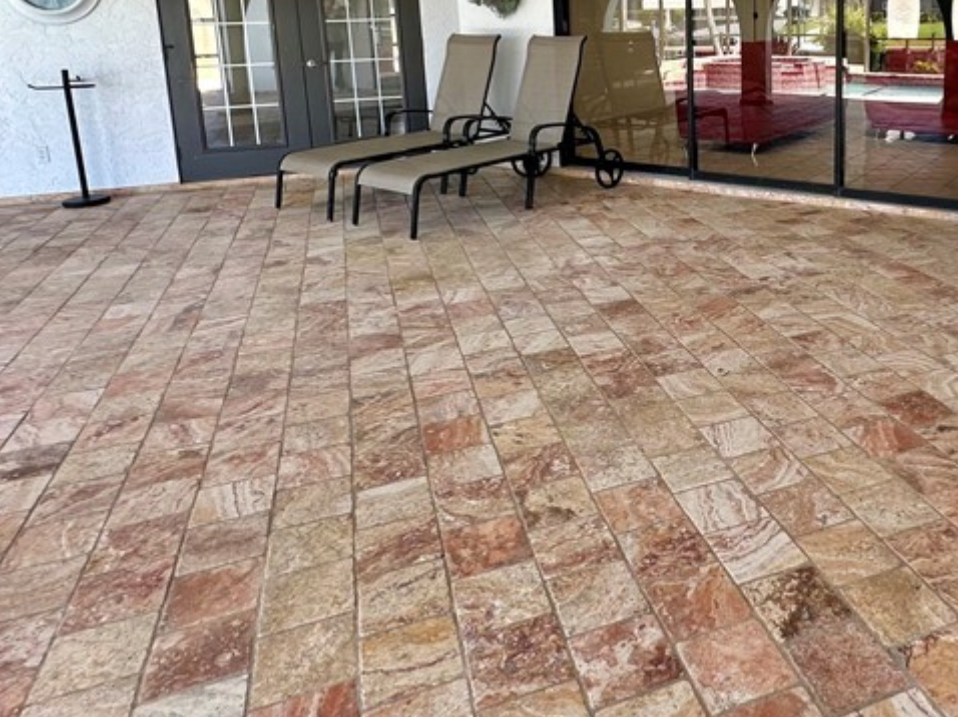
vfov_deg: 44.7
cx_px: 707
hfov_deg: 57.2
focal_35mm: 30
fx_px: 830
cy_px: 152
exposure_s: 1/99
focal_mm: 2.22
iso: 50
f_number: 2.2
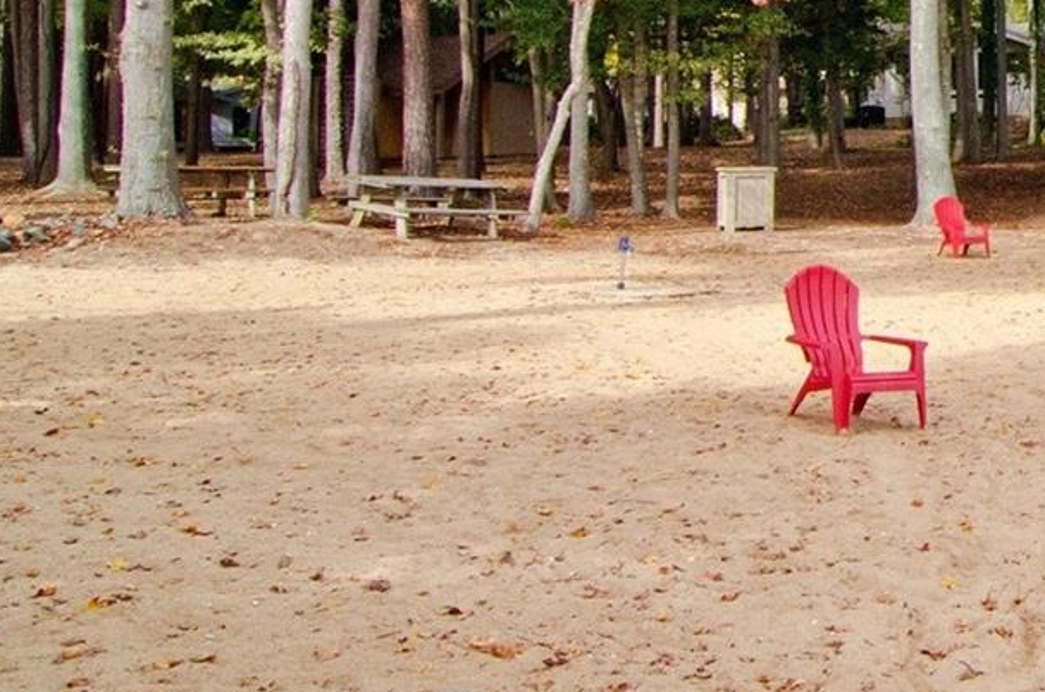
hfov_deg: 26.9
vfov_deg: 23.5
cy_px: 53
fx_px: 1613
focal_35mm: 56
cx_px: 1520
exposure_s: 1/250
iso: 1000
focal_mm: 11
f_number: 10
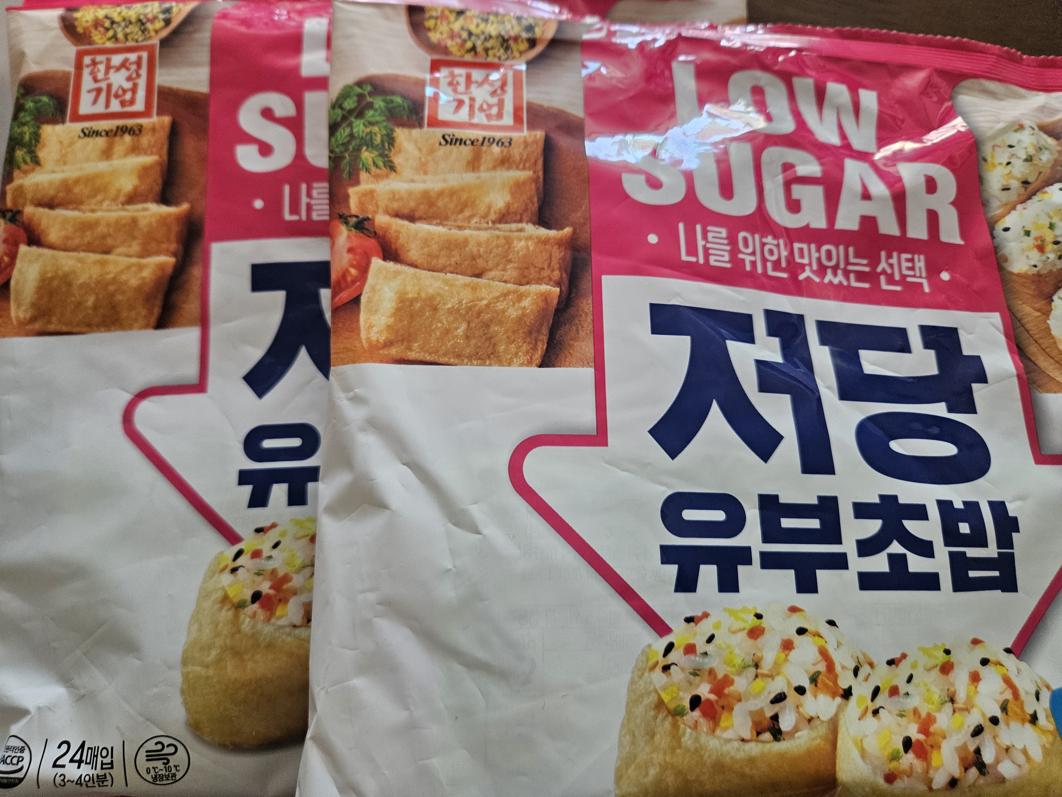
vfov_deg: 58.9
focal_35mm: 23
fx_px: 706
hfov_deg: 73.9
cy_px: 398
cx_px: 531
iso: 320
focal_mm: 5.4
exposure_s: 1/120
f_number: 1.8
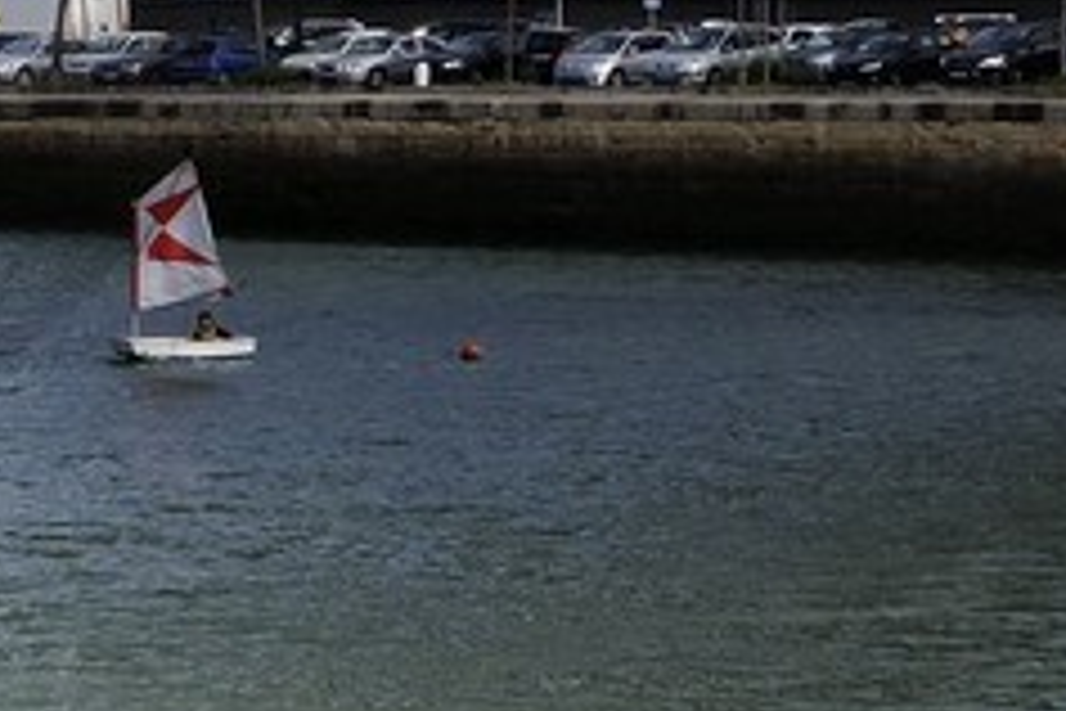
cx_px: -1106
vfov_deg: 7.7
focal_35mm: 162
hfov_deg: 11.4
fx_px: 4797
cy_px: -1156
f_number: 11
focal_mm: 24
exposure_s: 1/320
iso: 200
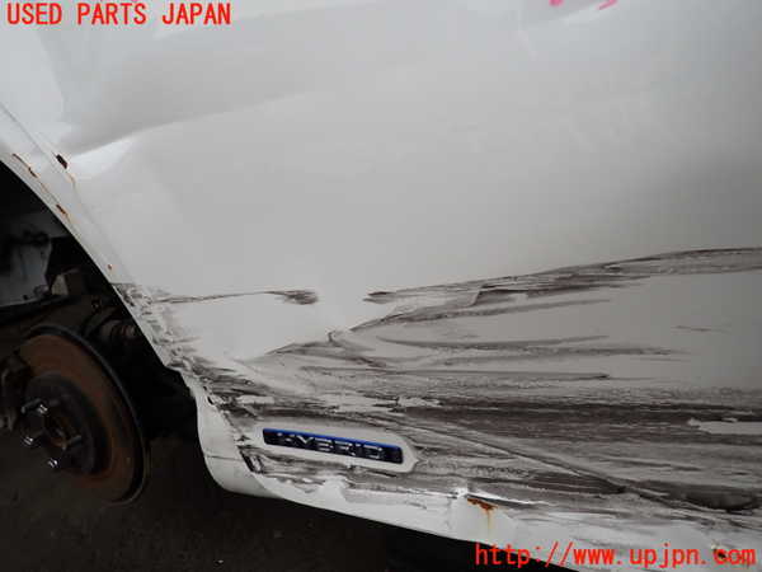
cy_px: 286
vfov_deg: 54.9
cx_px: 381
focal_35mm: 25
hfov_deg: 69.4
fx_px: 550
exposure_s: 1/125
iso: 160
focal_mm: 4.5
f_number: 2
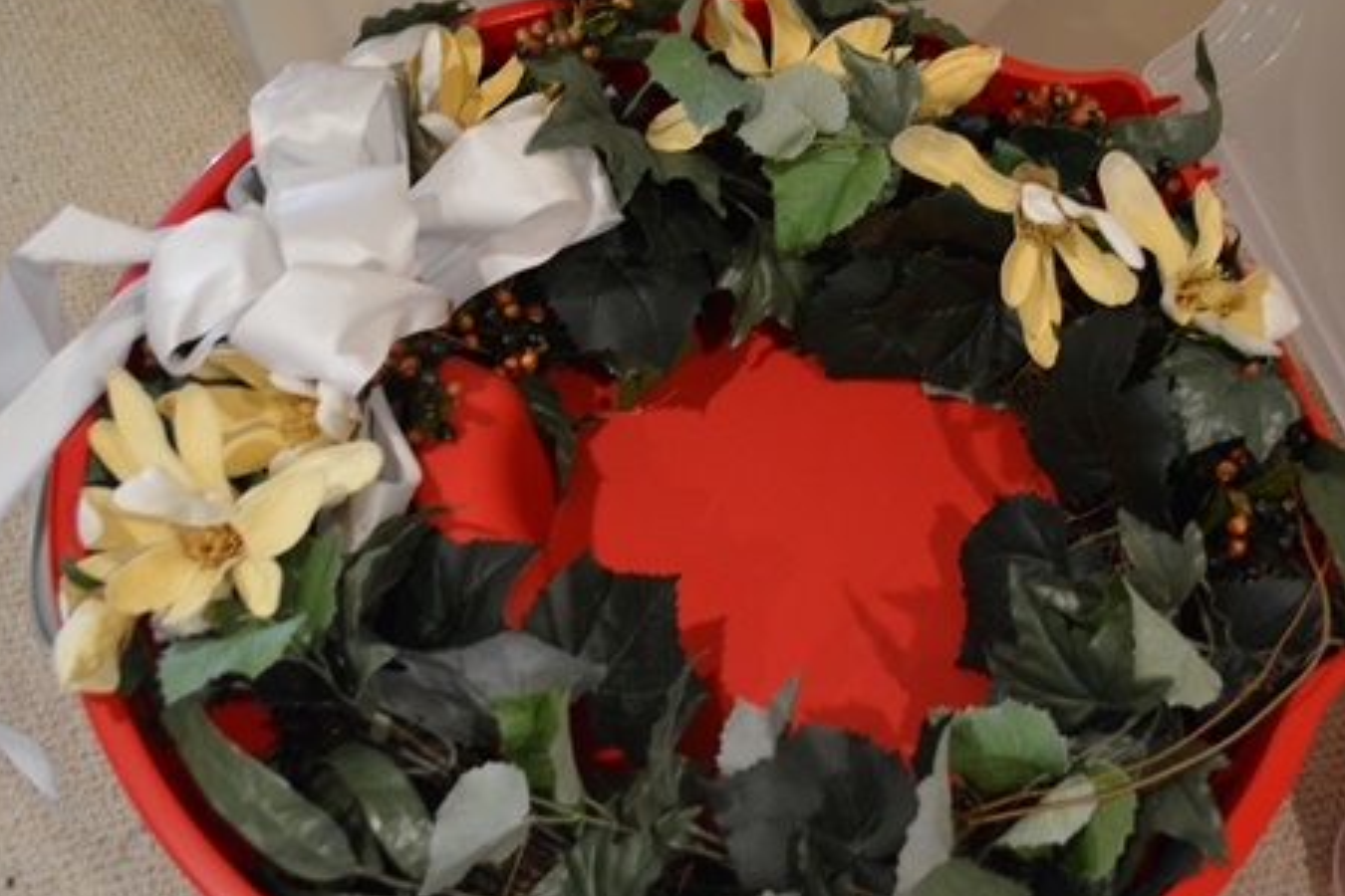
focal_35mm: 44
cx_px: 717
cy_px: 463
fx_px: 1644
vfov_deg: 30.5
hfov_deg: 44.5
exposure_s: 1/30
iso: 2000
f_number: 3.8
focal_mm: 22
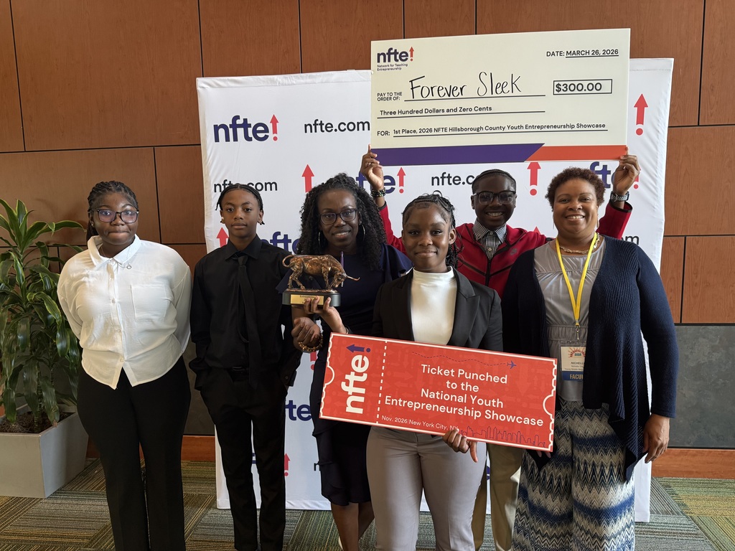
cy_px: 276
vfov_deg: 56.8
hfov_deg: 71.6
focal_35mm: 24
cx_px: 368
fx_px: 510
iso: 250
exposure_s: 1/60
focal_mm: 6.76
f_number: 1.78
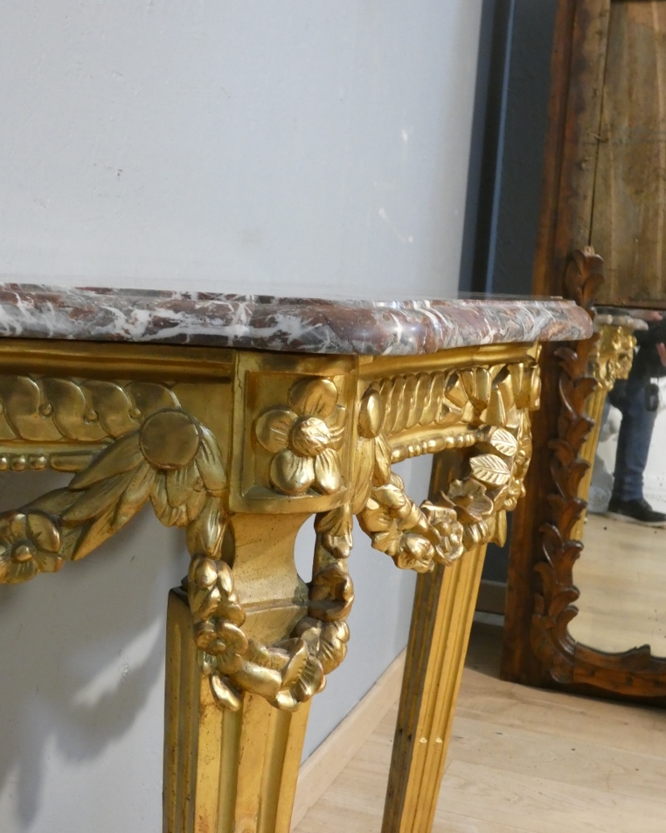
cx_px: 332
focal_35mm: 43
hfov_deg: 34.9
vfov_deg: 42.9
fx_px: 1060
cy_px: 424
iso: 640
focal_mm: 7.3
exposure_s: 1/80
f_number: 3.6
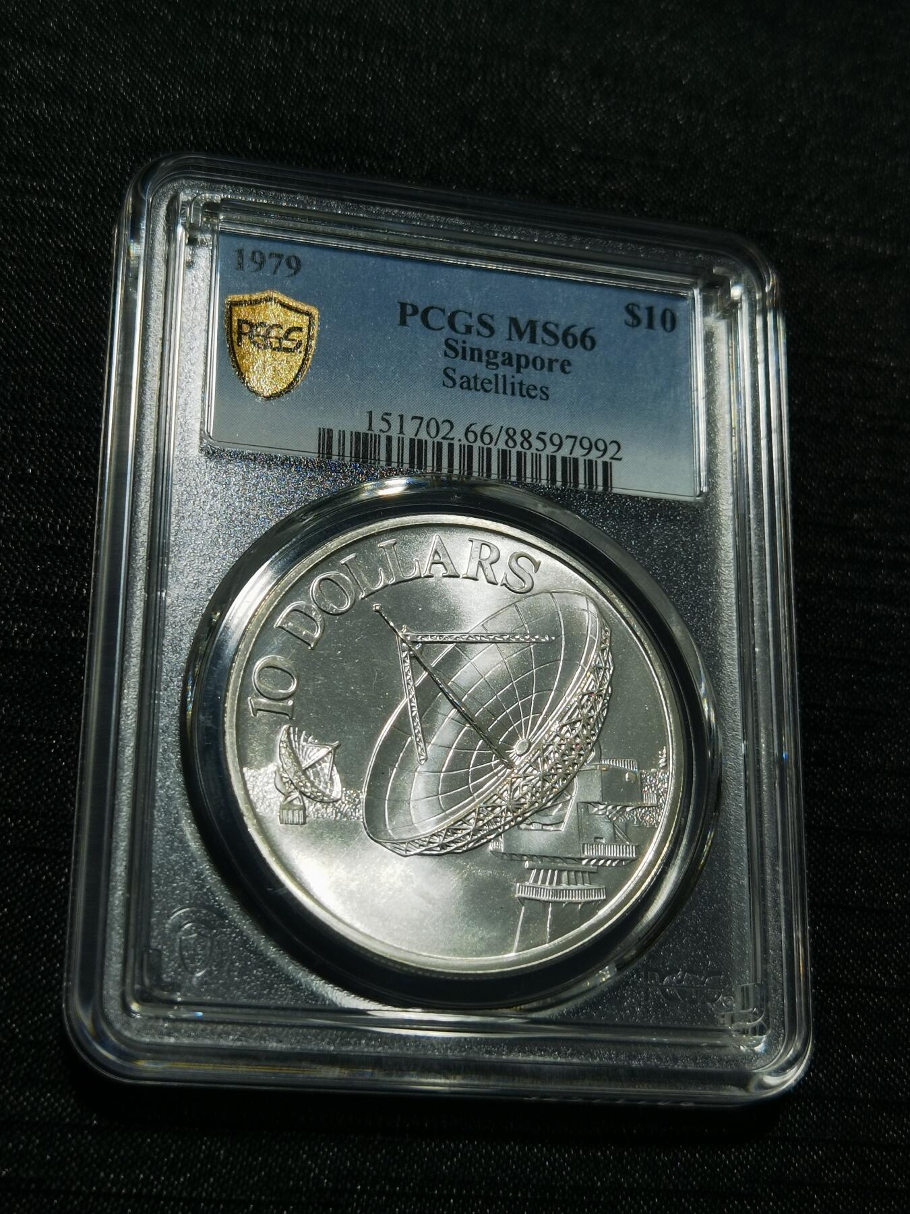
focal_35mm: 56
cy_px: 607
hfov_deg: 26.1
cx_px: 455
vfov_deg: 34.3
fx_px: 1963
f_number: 1.9
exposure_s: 1/117
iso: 50
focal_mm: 6.67
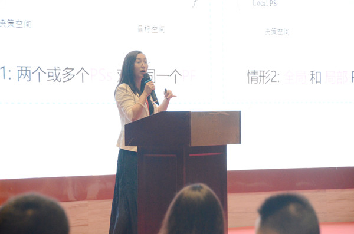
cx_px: 177
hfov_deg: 14.4
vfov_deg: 9.6
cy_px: 117
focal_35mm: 142
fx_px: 1398
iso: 2500
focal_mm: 95
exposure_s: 1/200
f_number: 5.6
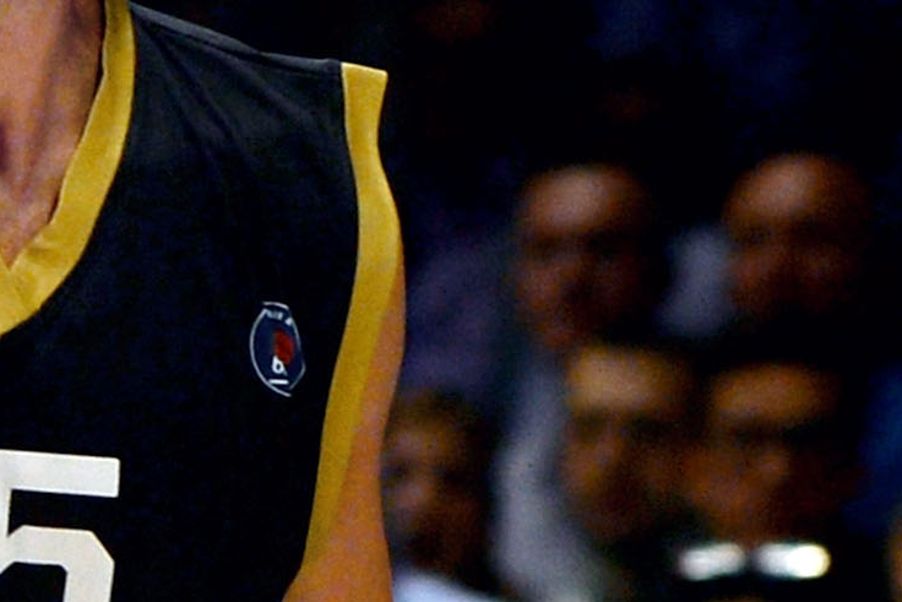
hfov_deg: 3.7
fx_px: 13782
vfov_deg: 2.5
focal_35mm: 550
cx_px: -373
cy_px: 539
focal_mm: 135
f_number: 4
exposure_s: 1/250
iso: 800
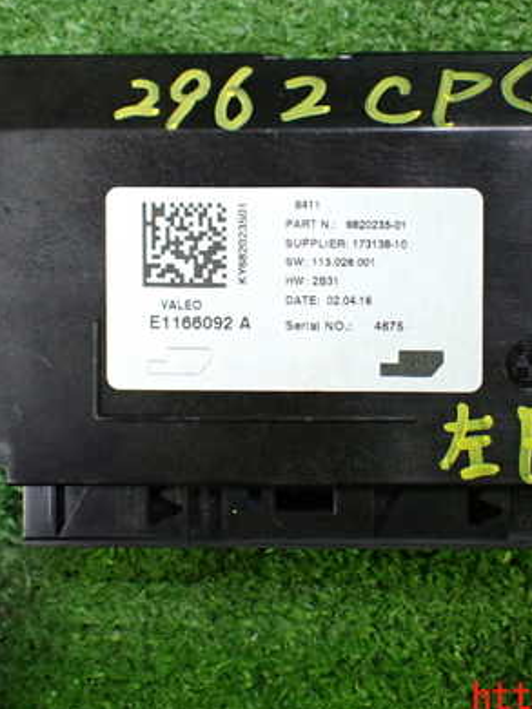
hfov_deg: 31.3
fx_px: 943
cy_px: 314
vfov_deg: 41.2
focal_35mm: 46
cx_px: 338
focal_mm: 5.4
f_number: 2.3
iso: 800
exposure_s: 1/80
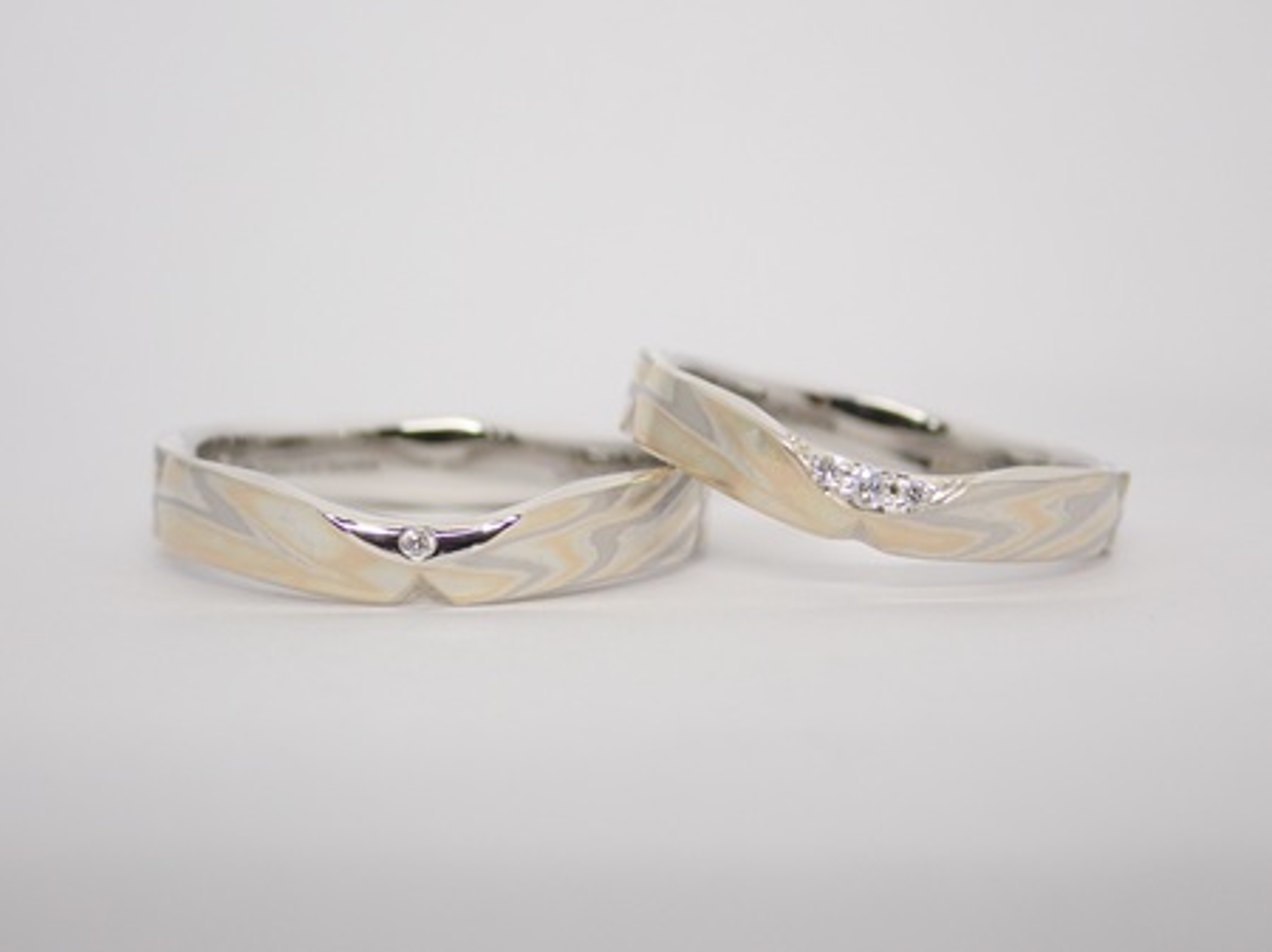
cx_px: 636
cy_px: 476
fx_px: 2828
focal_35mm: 77
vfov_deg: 19.1
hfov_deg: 25.3
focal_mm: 13.65
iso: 200
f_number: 4.1
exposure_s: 1/100
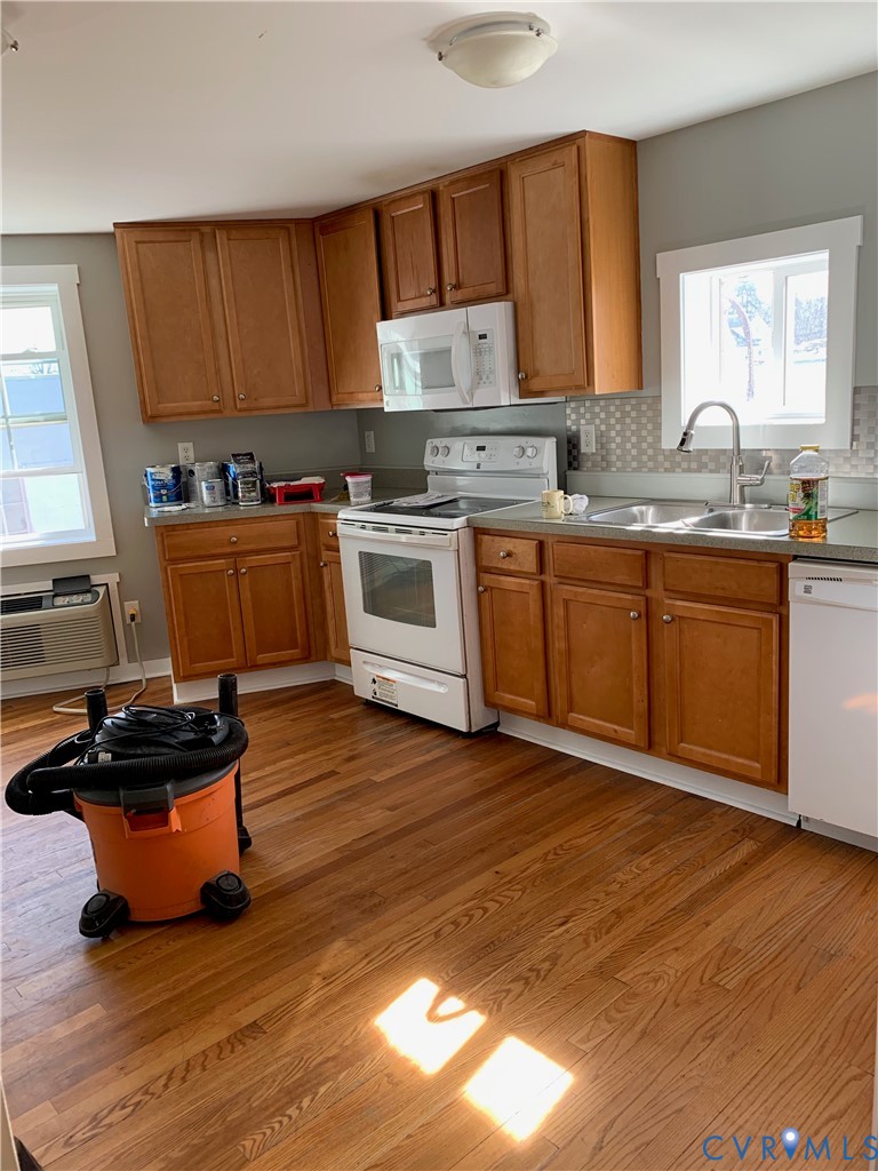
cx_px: 439
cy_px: 586
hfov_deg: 53.1
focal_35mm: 26
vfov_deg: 67.3
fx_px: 879
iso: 80
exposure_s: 1/121
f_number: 1.8
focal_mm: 4.25
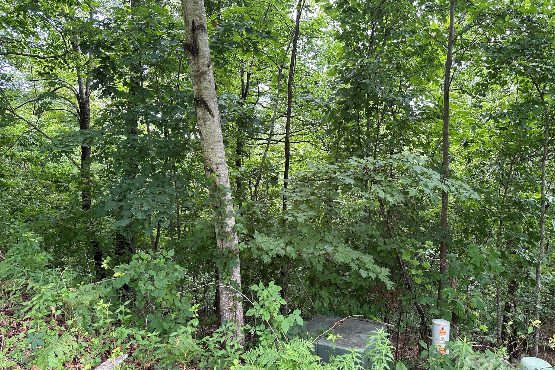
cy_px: 197
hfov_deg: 71.5
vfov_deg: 51.2
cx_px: 278
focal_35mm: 25
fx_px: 385
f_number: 1.78
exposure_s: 1/121
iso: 125
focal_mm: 6.86
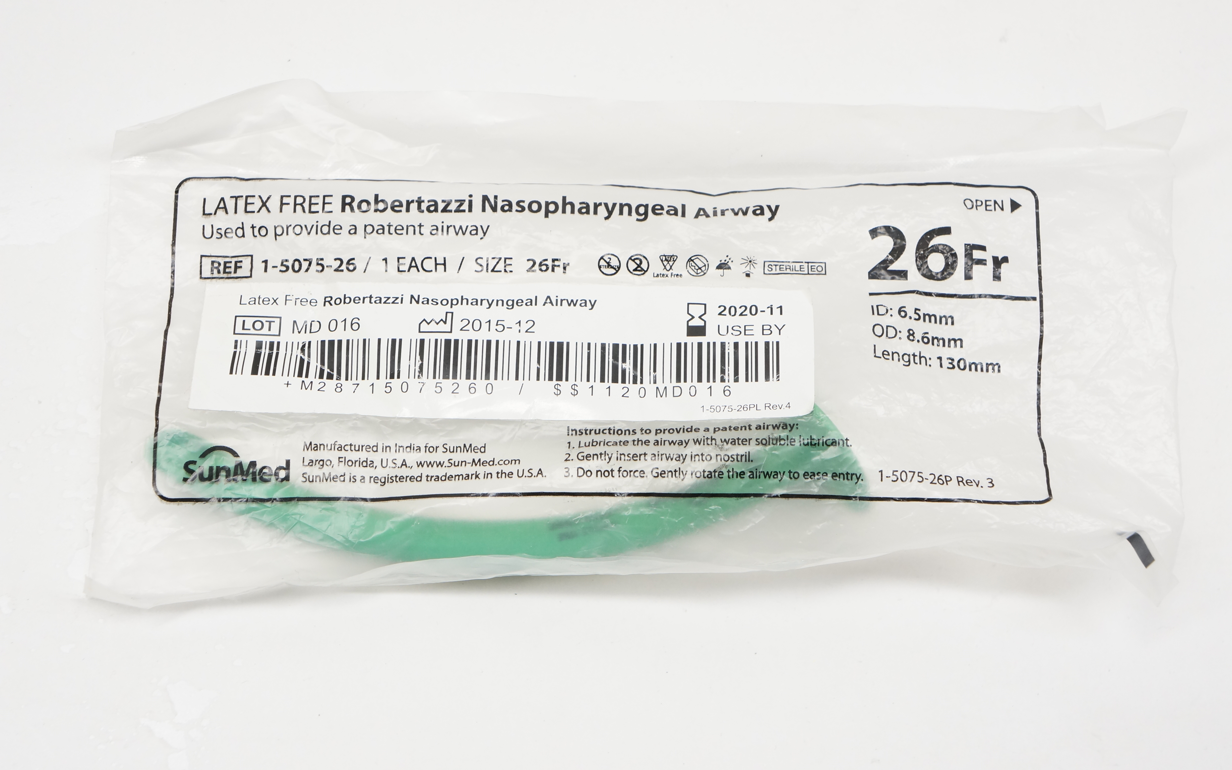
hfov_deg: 31.5
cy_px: 369
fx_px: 2183
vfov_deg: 20.0
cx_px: 616
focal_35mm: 65
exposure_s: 1/100
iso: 800
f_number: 7.1
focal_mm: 42
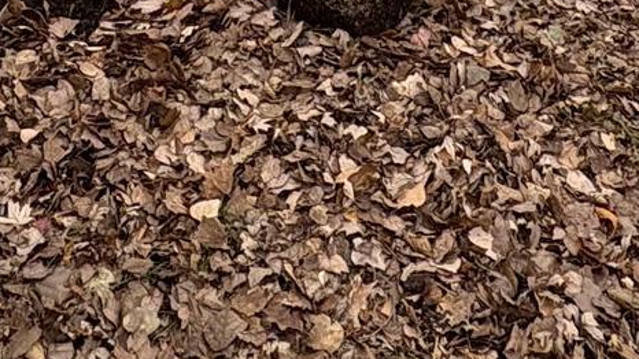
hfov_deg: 31.4
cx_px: 318
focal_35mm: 67
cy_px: -481
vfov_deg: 13.5
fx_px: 1135
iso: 50
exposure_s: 1/288
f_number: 2.2
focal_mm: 2.22
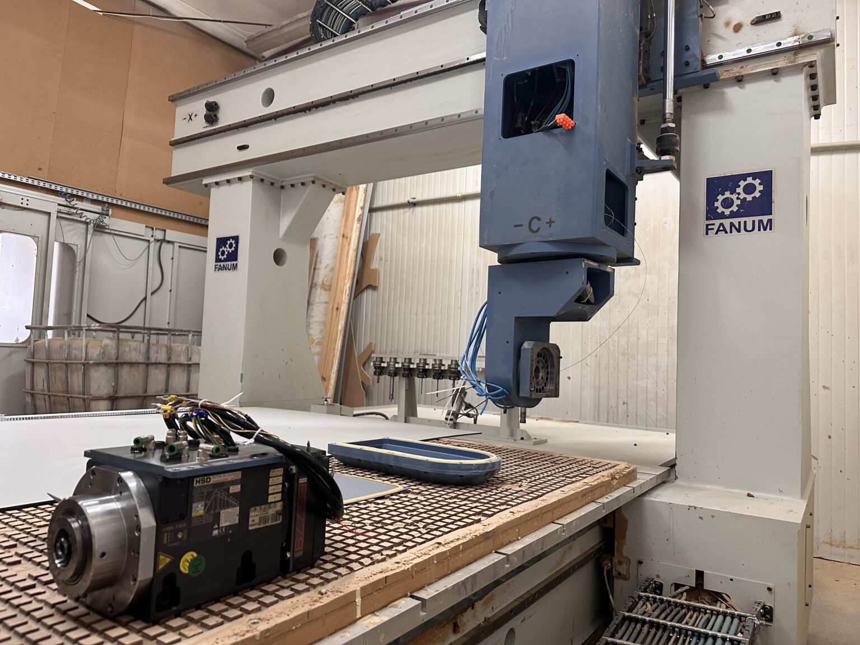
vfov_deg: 56.8
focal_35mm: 24
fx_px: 596
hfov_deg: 71.6
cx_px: 430
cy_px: 322
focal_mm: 6.86
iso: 320
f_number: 1.78
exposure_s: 1/50
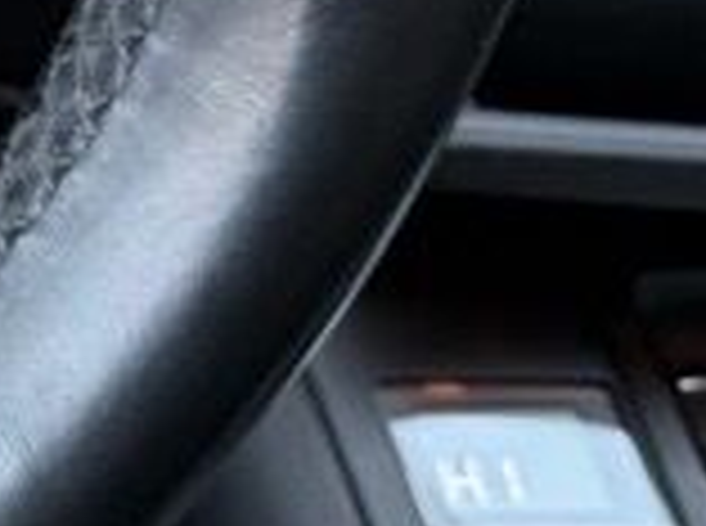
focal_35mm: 157
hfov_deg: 10.2
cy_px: -427
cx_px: -1223
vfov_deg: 9.0
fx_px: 3195
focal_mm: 6.76
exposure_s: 1/60
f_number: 1.78
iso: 500
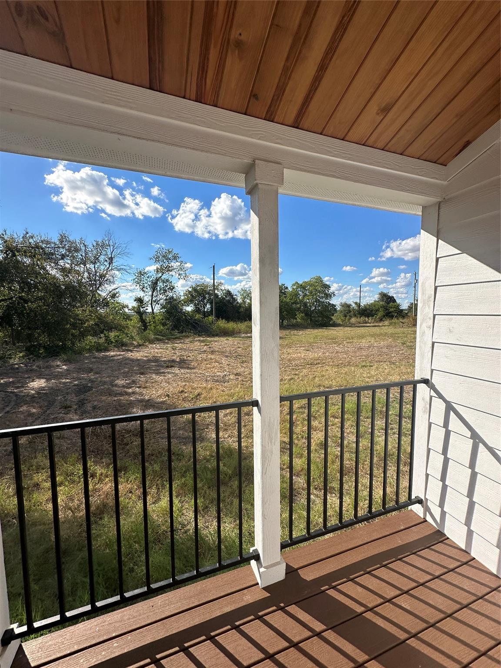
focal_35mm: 14
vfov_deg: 102.1
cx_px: 250
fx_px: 270
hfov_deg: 85.7
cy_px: 334
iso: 50
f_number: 2.2
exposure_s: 1/2681
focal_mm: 2.22
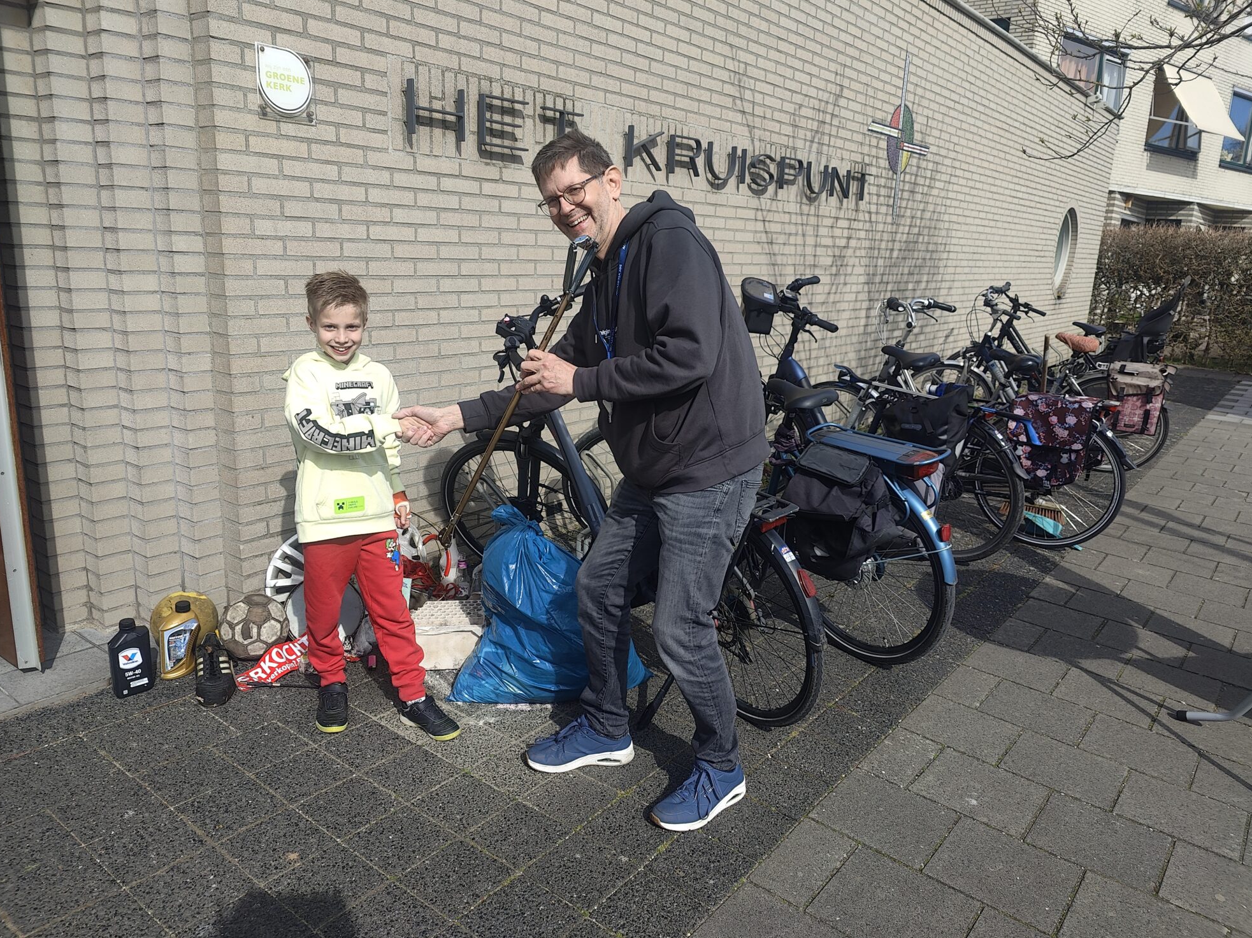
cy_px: 460
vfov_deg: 56.8
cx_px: 637
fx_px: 868
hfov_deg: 71.6
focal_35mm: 24
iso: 50
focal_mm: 6.06
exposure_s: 1/1918
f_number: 1.8
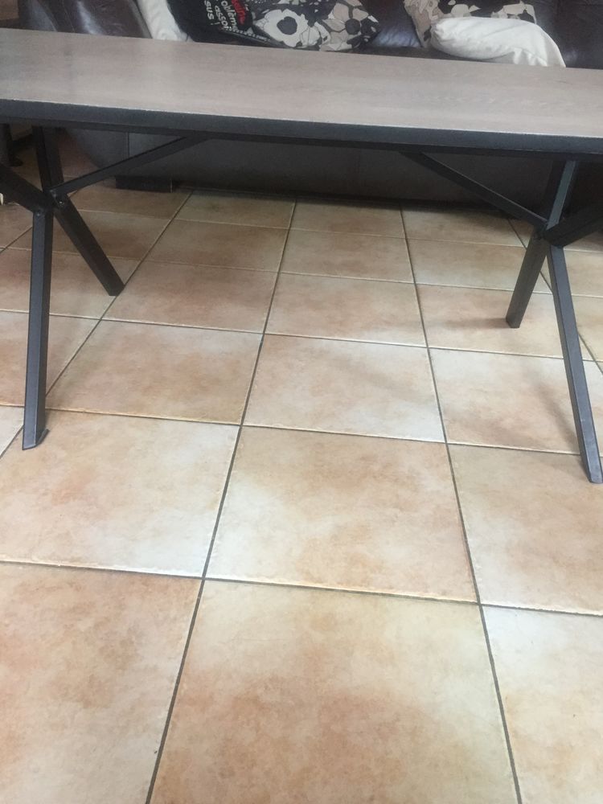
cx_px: 302
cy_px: 402
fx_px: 674
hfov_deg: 48.2
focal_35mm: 29
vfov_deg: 61.7
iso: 200
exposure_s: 1/33
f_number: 2.2
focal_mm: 4.15
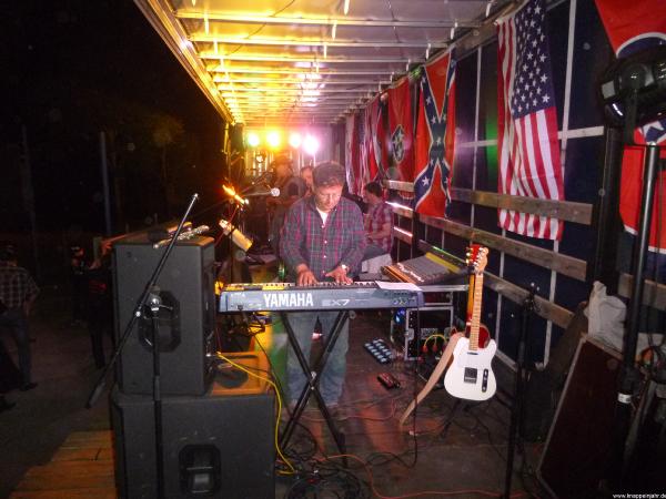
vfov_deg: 54.9
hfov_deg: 69.4
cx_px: 333
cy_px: 250
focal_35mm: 25
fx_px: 481
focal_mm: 4.5
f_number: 3.1
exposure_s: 1/60
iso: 640
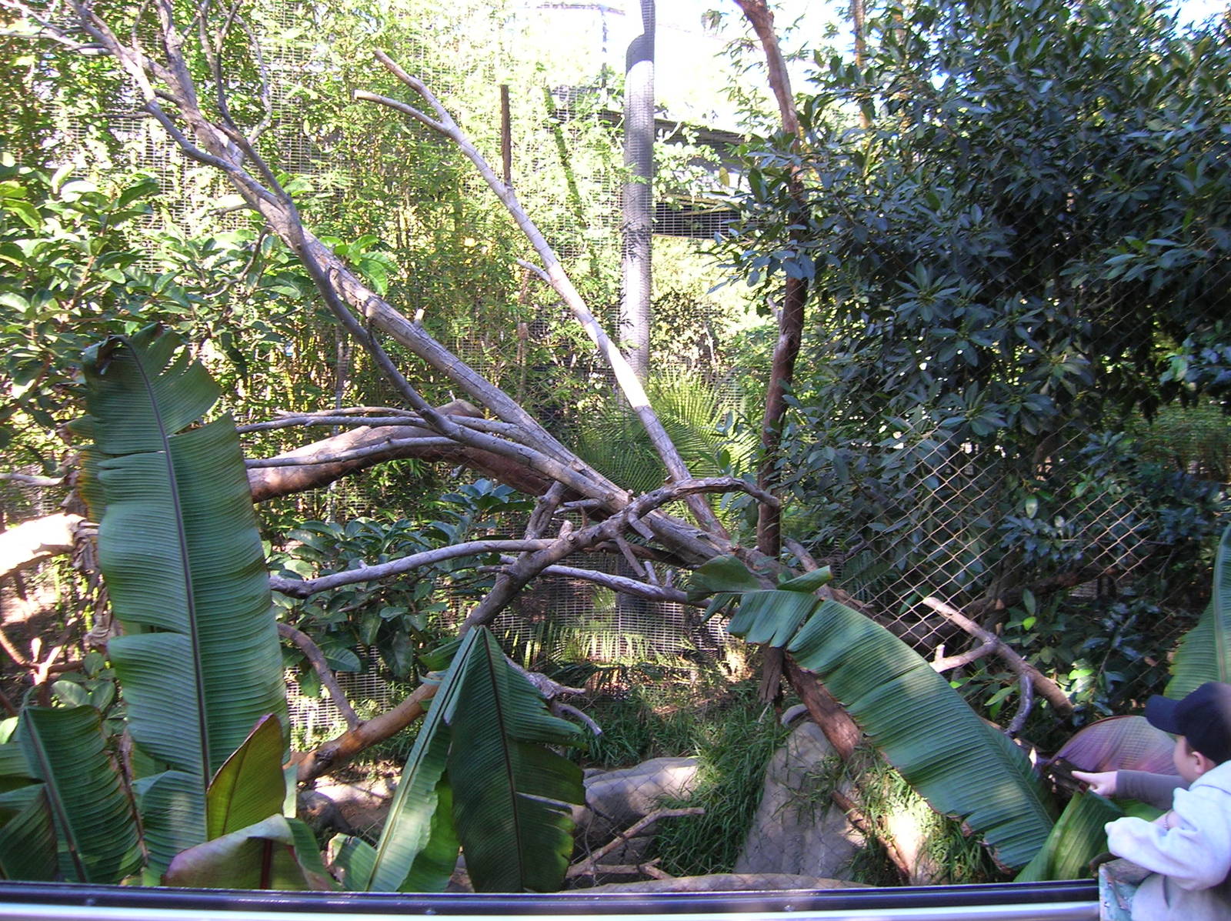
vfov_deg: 41.7
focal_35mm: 34
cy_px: 460
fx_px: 1208
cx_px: 616
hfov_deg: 54.0
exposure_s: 1/38.1
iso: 50
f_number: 2.9
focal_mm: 5.7
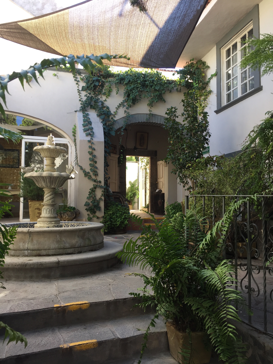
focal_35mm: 29
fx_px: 305
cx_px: 136
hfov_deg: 48.2
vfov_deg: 61.7
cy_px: 182
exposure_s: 1/120
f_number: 2.2
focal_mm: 4.15
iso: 32
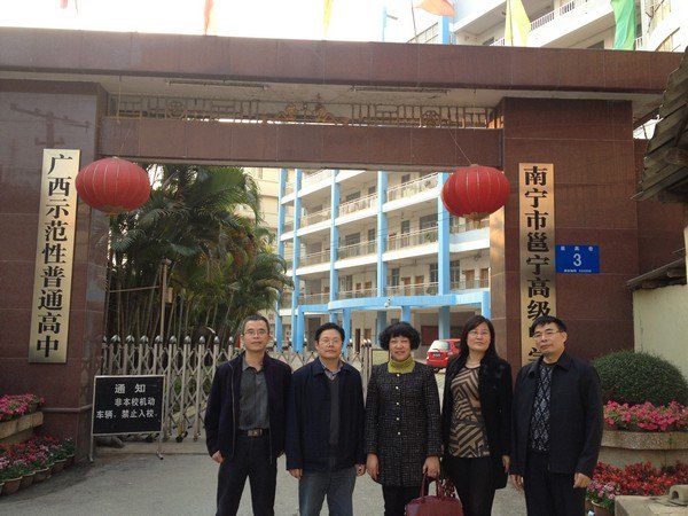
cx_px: 344
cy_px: 258
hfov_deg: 52.6
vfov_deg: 40.7
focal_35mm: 35
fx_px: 696
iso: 64
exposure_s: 1/120
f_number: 2.4
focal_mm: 4.28
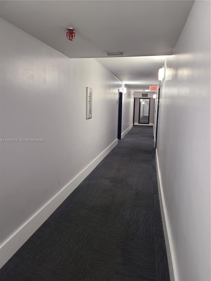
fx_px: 211
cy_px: 140
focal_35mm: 26
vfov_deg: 67.3
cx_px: 106
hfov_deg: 53.1
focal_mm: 5.4
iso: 500
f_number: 1.8
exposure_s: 1/40
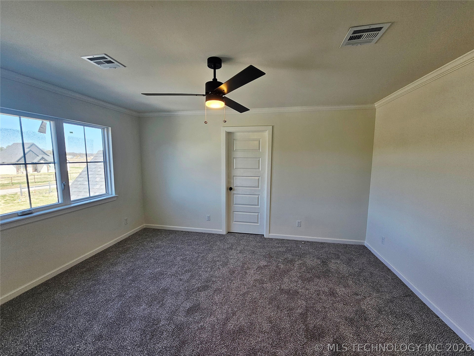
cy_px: 178
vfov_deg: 89.9
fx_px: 178
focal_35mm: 13
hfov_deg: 106.2
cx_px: 237
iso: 50
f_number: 2.2
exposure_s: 1/120
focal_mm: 2.2
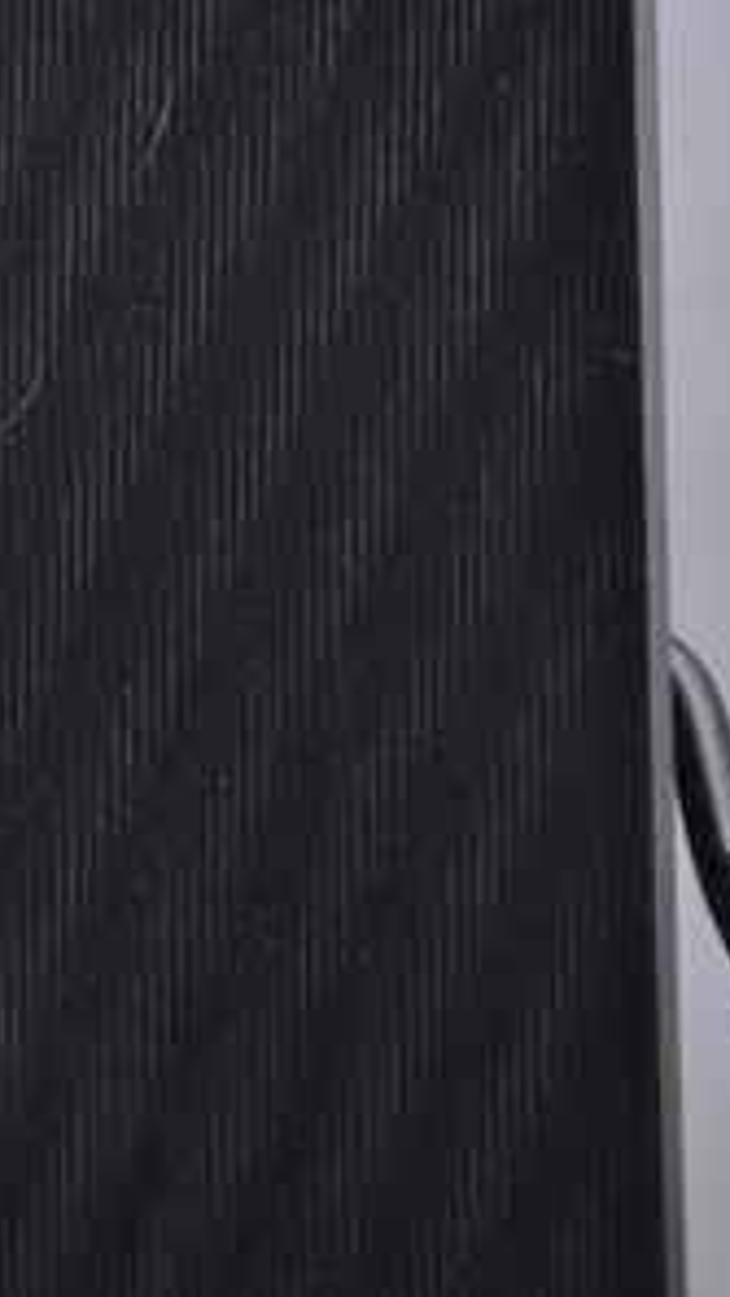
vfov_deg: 8.6
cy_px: 648
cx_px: 31
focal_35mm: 250
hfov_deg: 4.9
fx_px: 8598
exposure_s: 1/125
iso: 3200
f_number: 9.5
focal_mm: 105
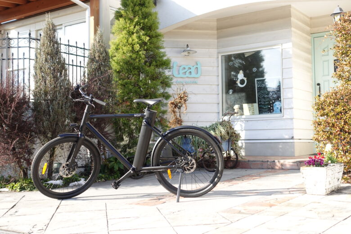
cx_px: 176
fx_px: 458
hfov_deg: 41.9
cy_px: 117
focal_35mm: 47
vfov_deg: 28.6
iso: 125
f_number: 2.8
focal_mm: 17.59
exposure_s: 1/400
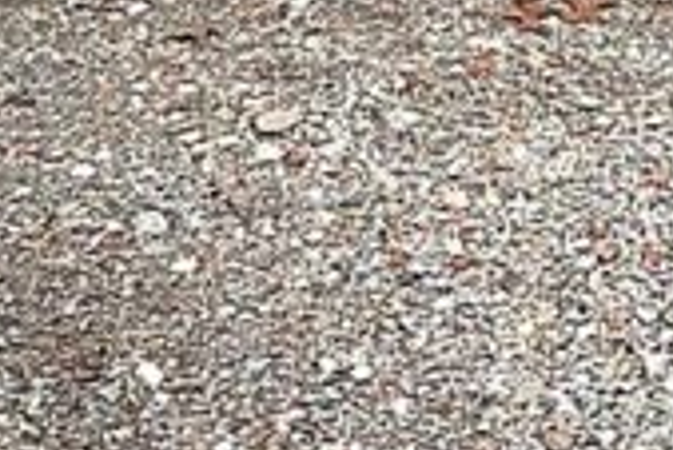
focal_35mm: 128
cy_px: -637
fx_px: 2395
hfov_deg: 15.7
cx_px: 673
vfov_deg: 9.5
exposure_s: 1/60
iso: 320
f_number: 1.8
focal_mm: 4.25
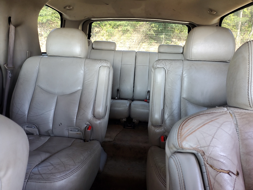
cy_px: 95
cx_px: 126
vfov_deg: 53.1
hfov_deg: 67.3
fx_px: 190
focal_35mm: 26
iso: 69
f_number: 1.5
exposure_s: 1/60.2
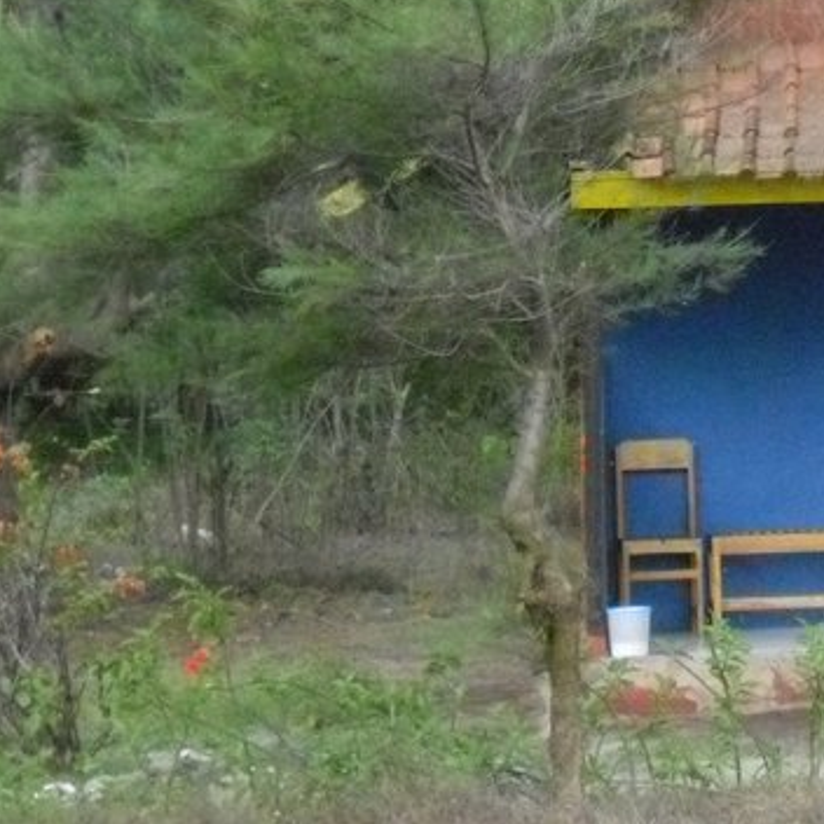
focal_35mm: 167
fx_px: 4498
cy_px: 229
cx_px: 1142
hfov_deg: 10.2
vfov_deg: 10.5
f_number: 3.8
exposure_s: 1/100
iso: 800
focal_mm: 10.7
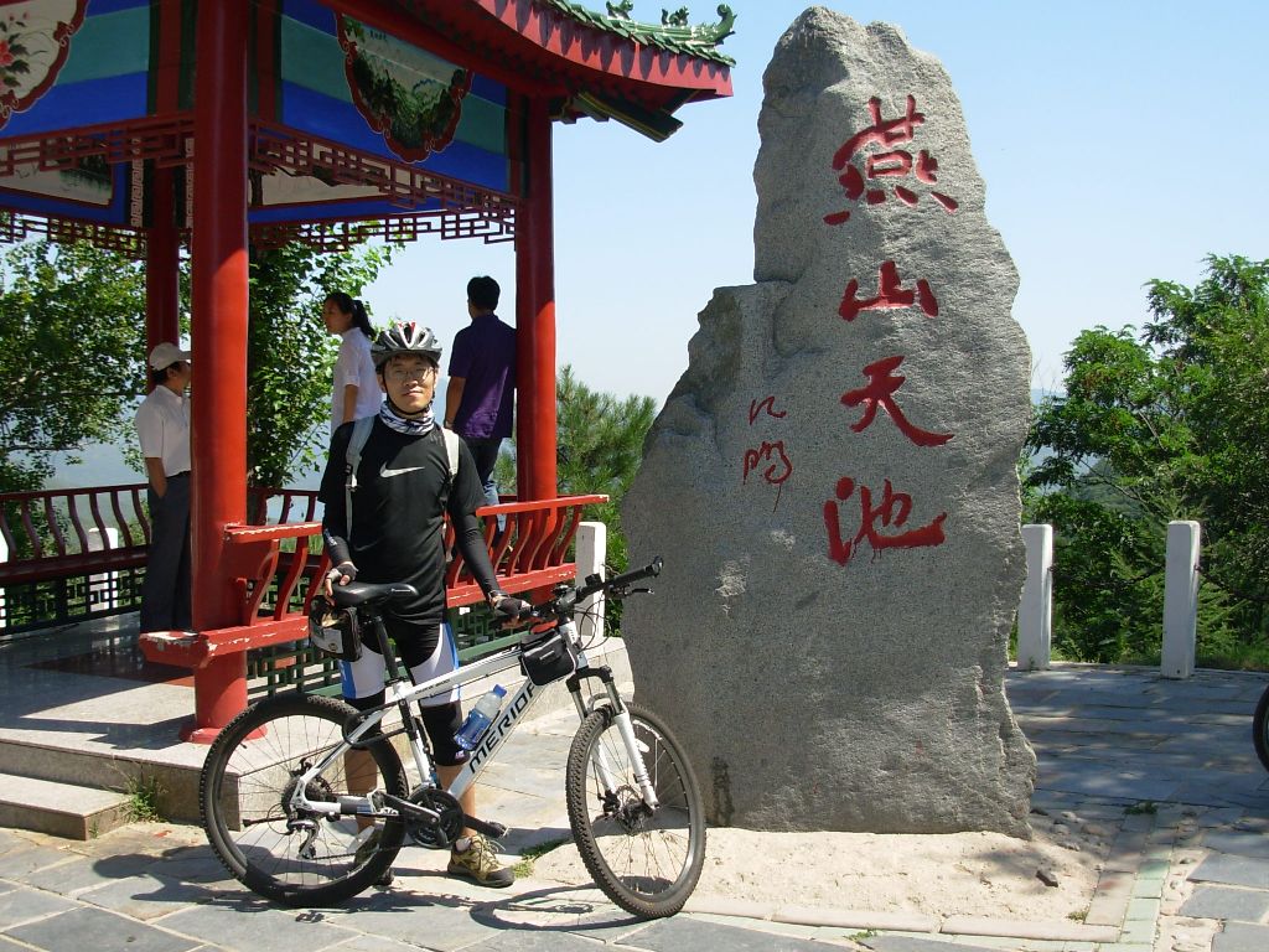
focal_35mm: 38
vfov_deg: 37.7
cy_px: 476
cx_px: 634
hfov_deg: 49.0
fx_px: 1393
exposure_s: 1/645
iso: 50
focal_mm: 6.3
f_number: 2.9
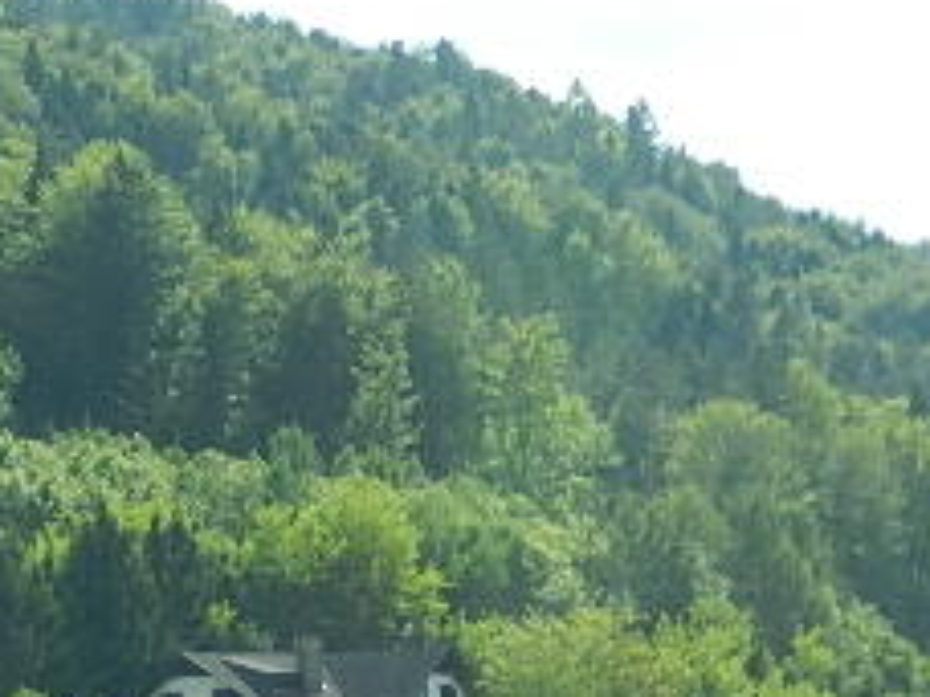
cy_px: 526
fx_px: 5884
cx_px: -143
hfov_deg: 8.9
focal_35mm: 219
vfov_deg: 6.8
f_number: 4.8
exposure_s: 1/200
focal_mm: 14.1
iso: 160
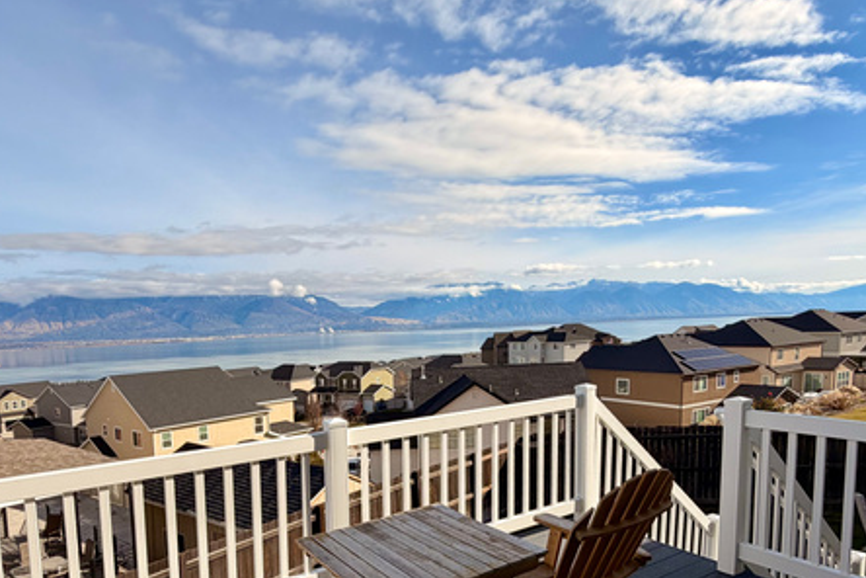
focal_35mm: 21
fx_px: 505
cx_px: 376
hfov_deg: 80.8
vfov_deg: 55.4
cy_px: 461
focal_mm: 2.22
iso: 20
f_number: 2.2
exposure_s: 1/1105
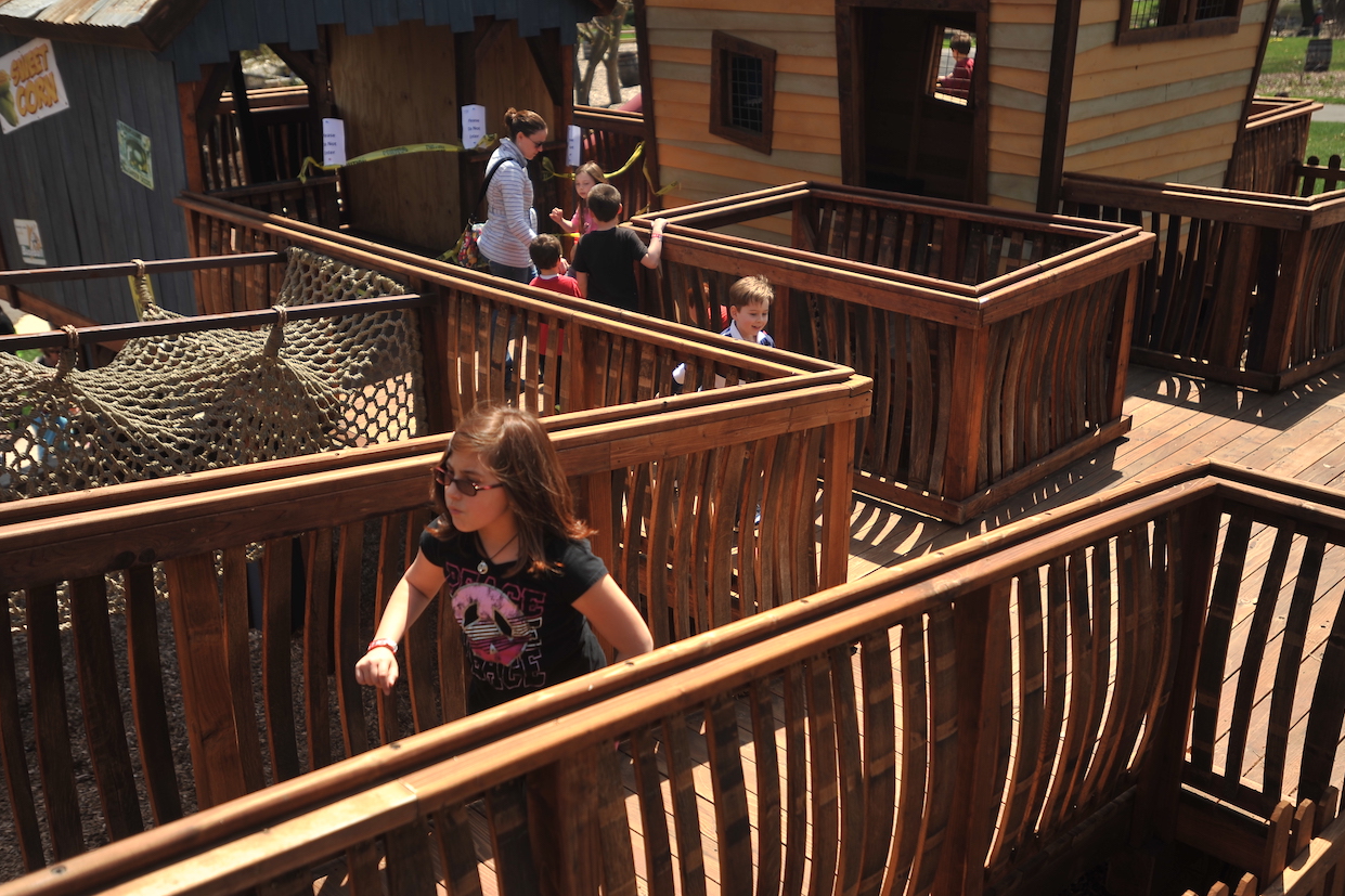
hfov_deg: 57.2
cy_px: 443
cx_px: 676
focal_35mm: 33
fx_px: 1233
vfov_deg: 40.0
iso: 100
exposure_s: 1/1000
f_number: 2.8
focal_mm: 32
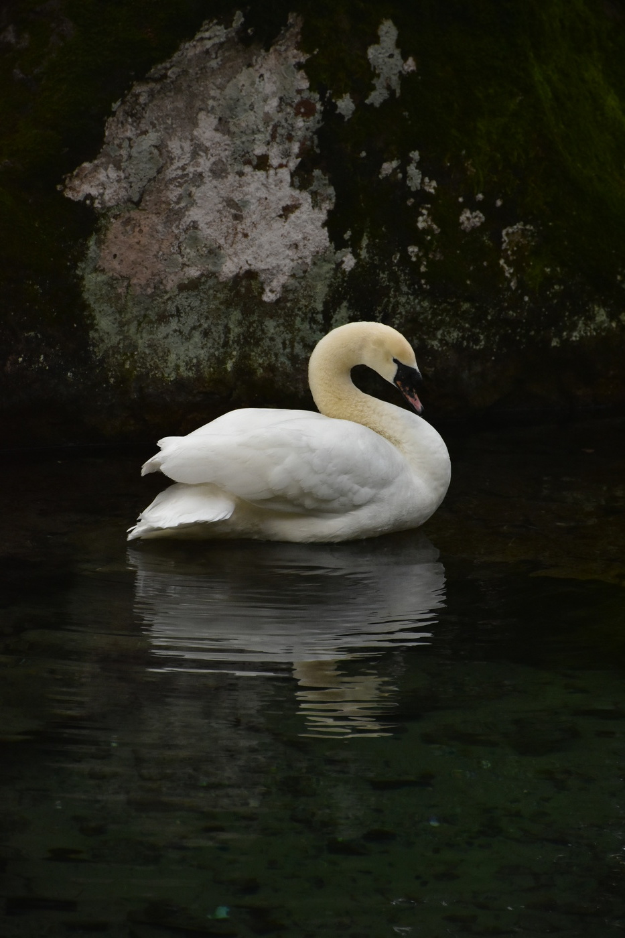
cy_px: 469
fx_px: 4766
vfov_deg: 11.2
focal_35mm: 183
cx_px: 312
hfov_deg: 7.5
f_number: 5.6
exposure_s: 1/3200
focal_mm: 122
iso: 2000
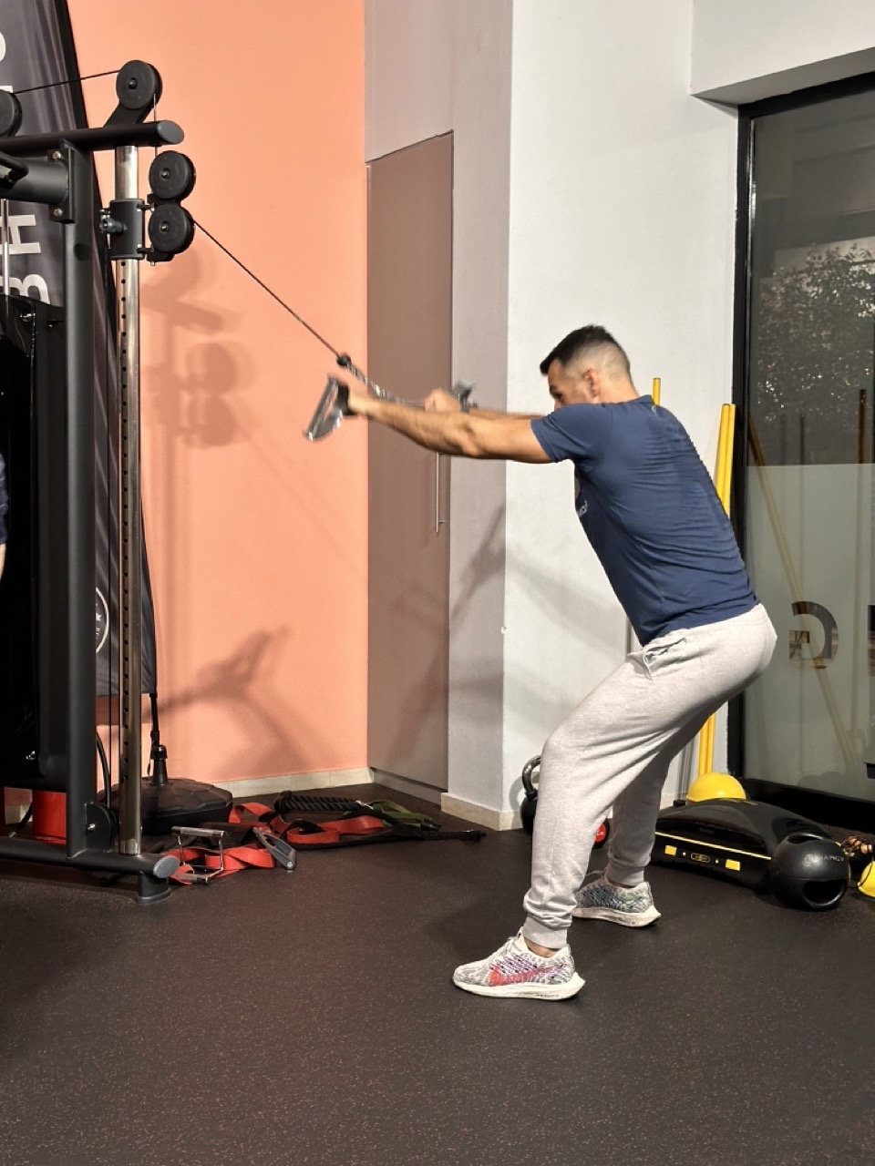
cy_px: 583
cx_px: 438
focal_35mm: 48
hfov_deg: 30.3
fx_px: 1618
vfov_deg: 39.7
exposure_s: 1/50
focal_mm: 6.86
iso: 160
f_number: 1.78
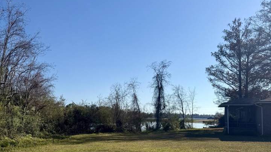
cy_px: 111
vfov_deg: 33.2
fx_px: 251
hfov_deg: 56.6
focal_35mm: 35
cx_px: 135
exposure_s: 1/7353
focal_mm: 6.76
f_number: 1.78
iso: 80
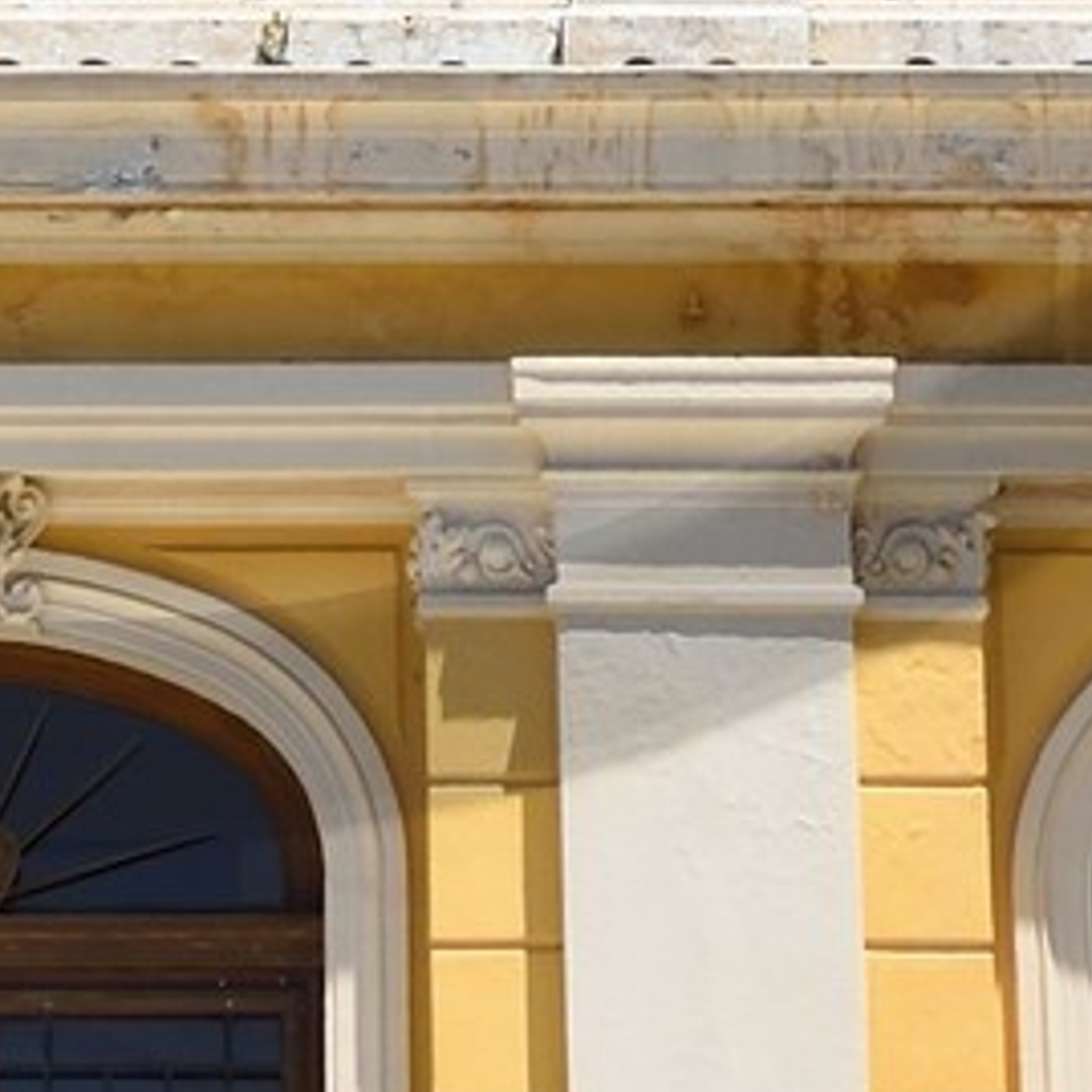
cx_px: 20
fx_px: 9208
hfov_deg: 6.8
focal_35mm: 258
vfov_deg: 6.6
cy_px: -1055
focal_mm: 34
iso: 200
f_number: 11
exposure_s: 1/400
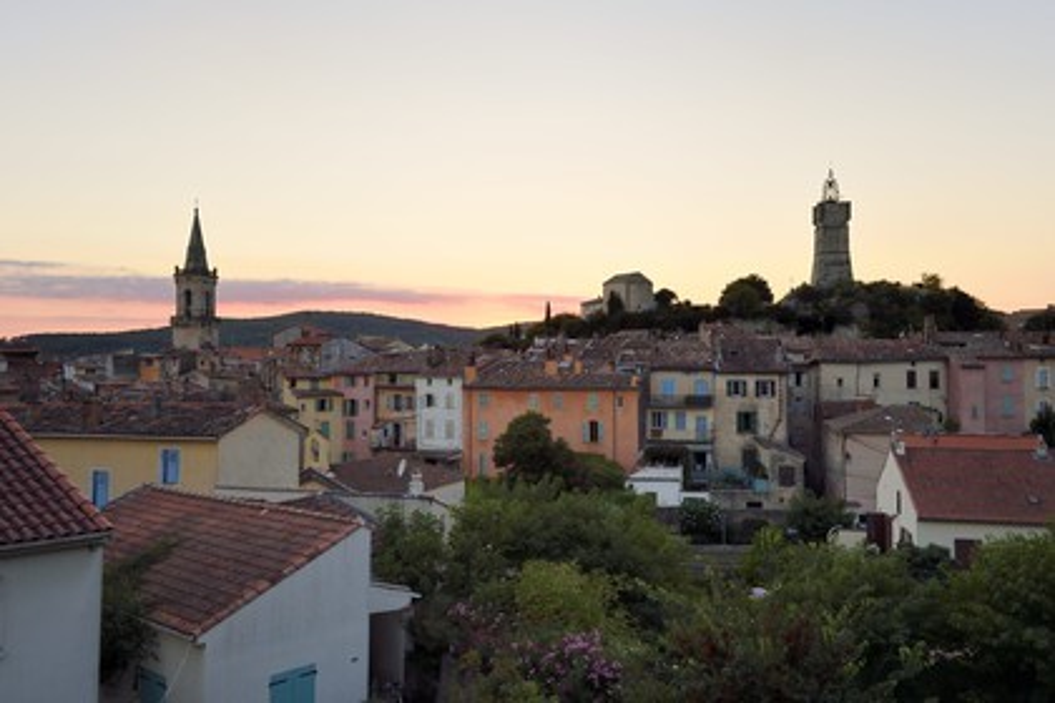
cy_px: 352
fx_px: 1026
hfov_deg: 54.4
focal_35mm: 35
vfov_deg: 37.9
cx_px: 528
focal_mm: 35
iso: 400
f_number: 9
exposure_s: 1/80
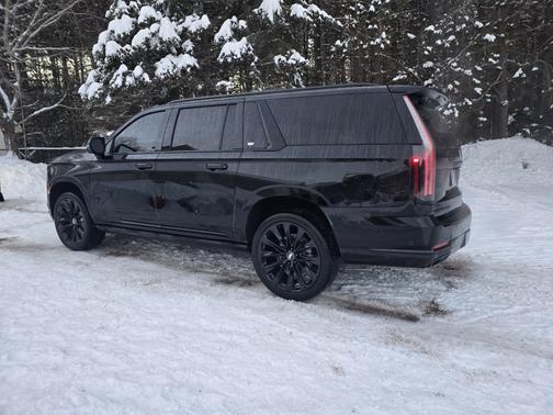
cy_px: 208
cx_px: 276
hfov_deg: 73.9
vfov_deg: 58.9
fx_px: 367
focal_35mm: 23
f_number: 1.7
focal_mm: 6.3
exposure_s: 1/180
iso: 160
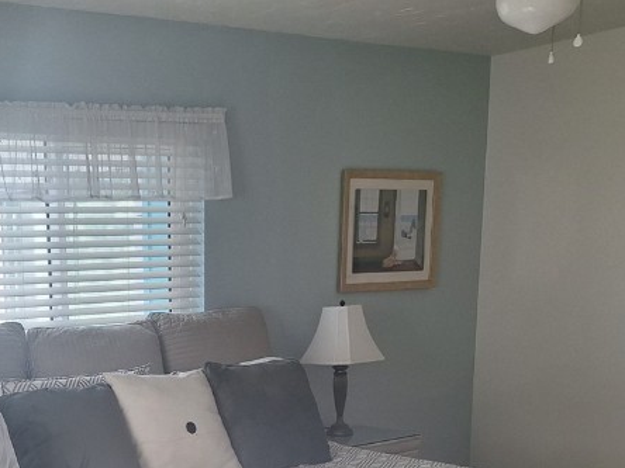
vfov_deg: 25.8
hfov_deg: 34.5
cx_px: 86
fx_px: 957
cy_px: 493
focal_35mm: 53
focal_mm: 5.54
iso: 40
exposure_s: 1/140
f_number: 1.8
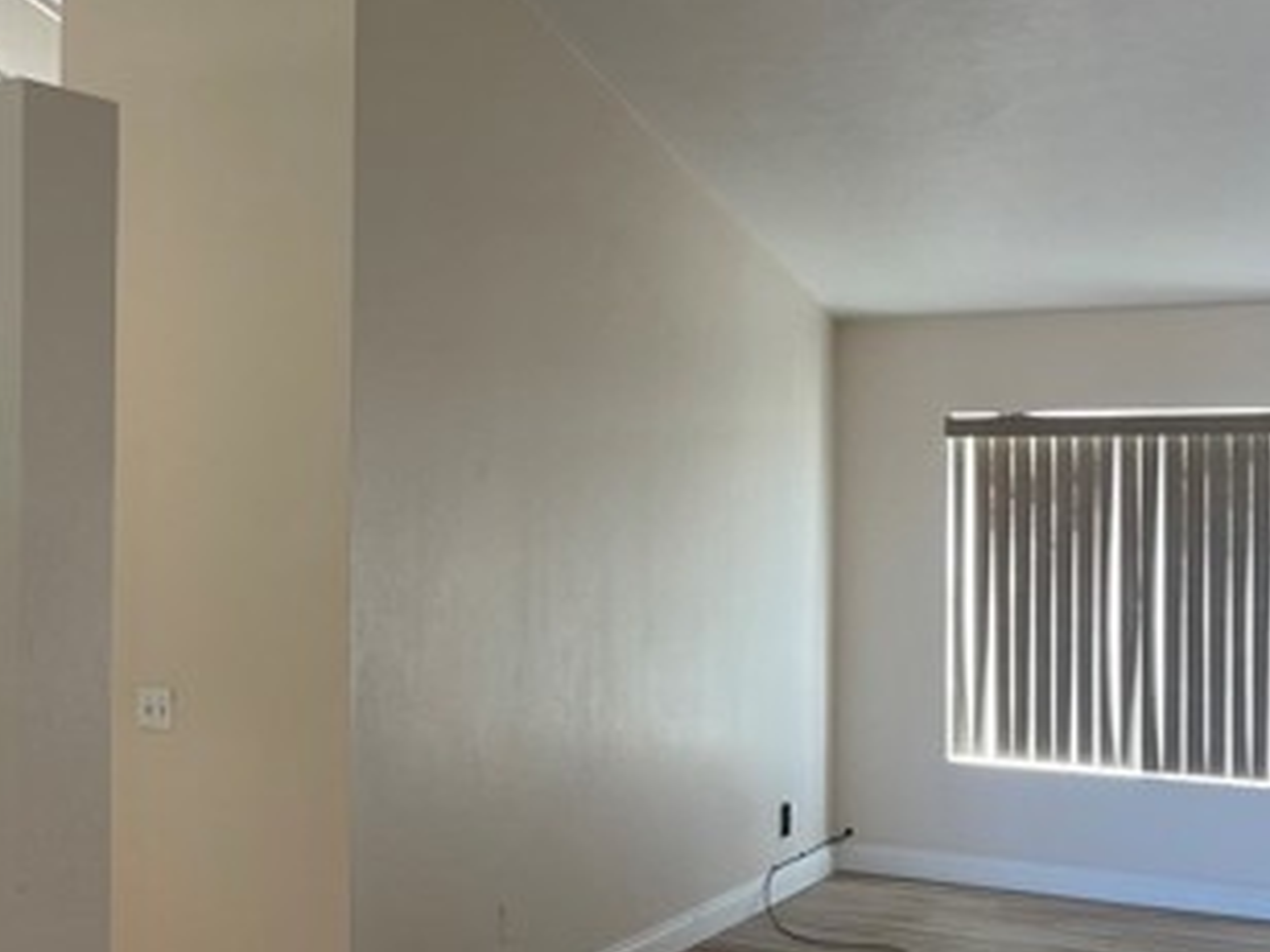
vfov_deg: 27.0
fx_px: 1981
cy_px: 499
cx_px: 33
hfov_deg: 32.9
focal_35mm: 54
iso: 80
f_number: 1.6
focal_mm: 4.2
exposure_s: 1/60
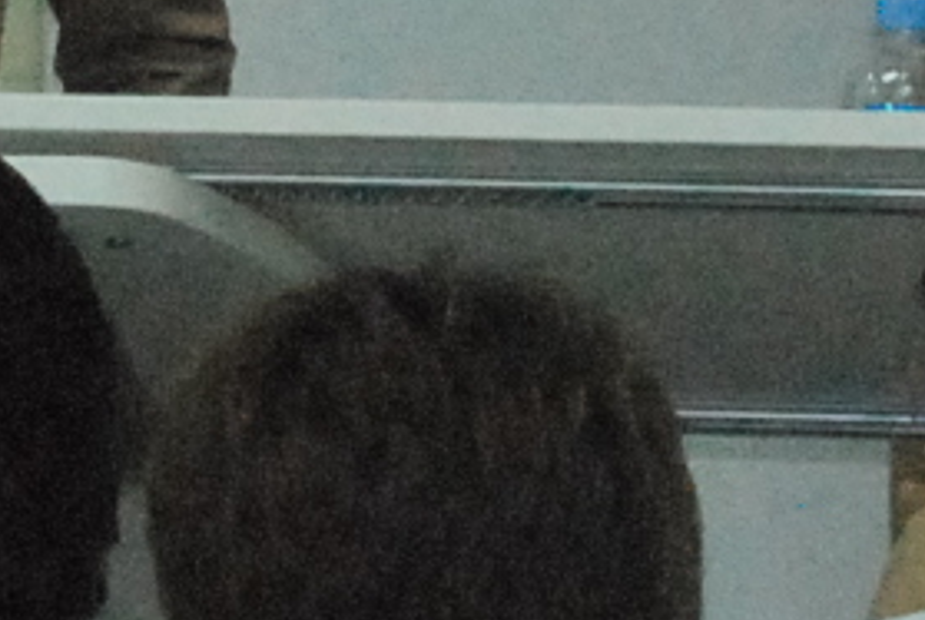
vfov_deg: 3.0
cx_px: -2099
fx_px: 11787
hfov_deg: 4.3
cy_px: -408
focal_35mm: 458
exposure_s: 1/100
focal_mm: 44
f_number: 7.1
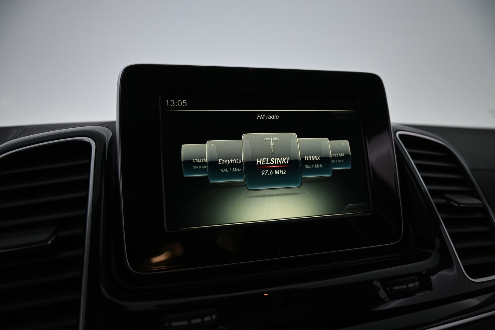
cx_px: 248
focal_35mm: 24
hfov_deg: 73.7
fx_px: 330
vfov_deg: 53.1
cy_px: 165
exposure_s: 1/25
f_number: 3.5
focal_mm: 16
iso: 220
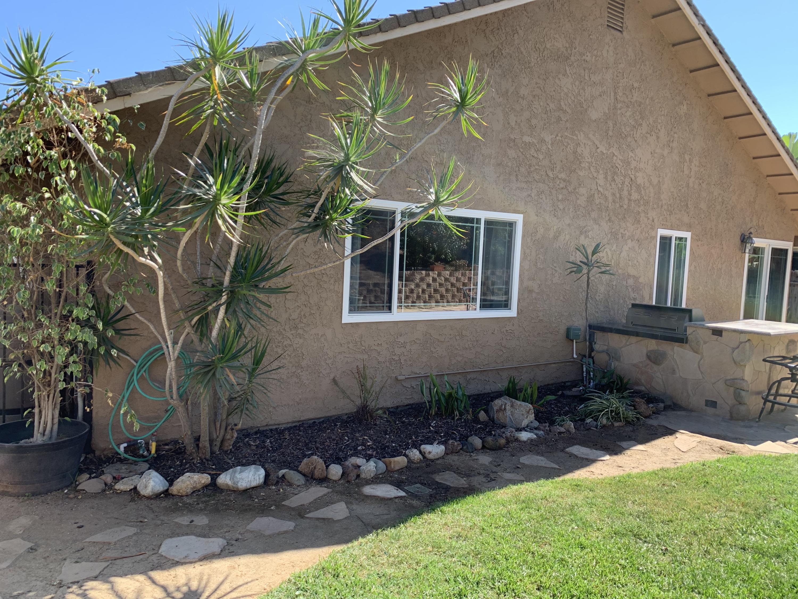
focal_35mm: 26
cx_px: 399
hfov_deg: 67.3
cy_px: 300
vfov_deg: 53.1
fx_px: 599
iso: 25
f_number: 1.8
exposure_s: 1/374
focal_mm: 4.25
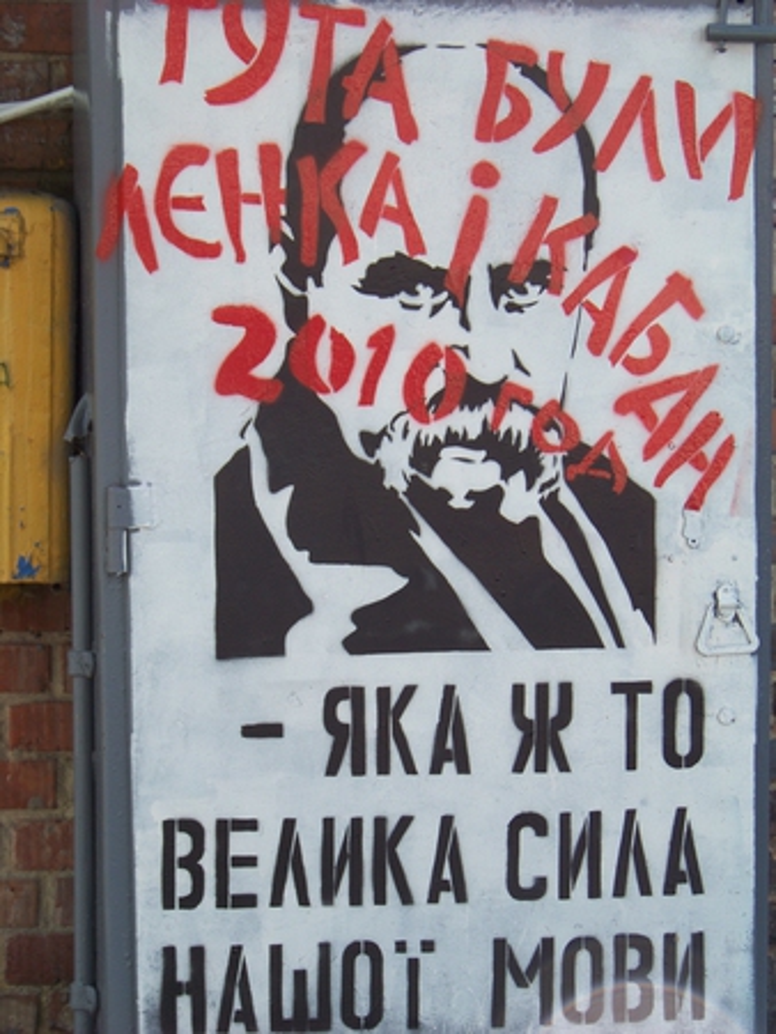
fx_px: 3165
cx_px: 388
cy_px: 517
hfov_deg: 14.0
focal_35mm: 106
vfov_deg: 18.5
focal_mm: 17.6
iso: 67
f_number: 3.2
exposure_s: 1/200
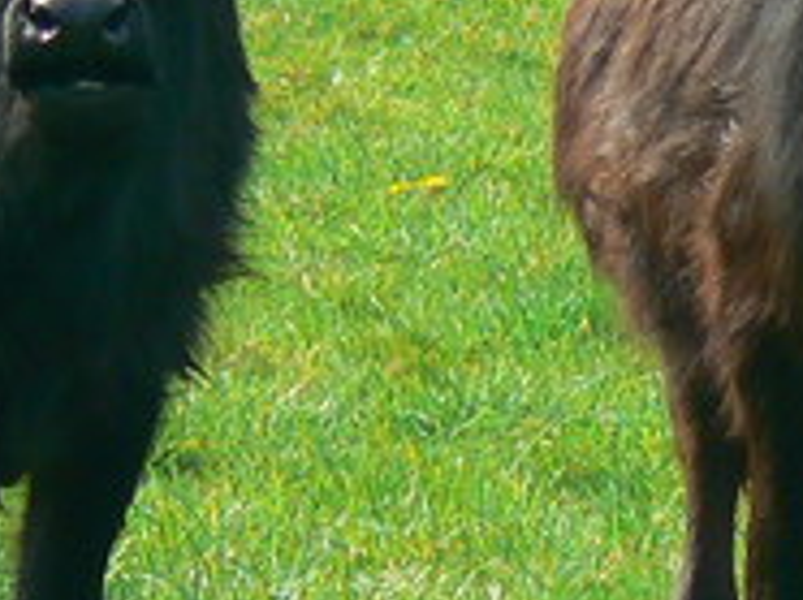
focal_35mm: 2047
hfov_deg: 1.0
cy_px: 194
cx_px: 384
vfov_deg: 0.7
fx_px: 47424
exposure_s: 1/250
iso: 80
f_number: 5.6
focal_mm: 72
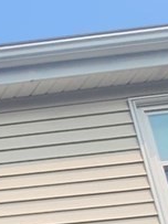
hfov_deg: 7.0
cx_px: -581
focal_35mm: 131
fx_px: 849
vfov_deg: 13.0
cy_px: 458
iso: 50
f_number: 2.2
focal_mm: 2.2
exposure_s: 1/1391
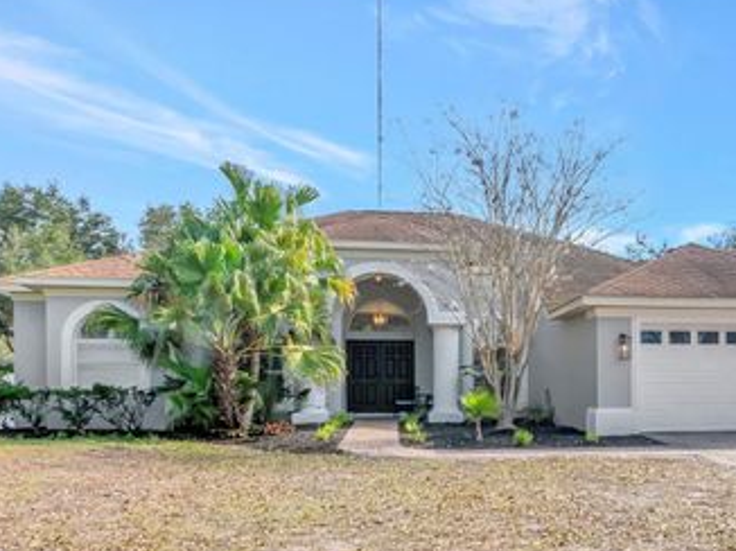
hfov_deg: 56.8
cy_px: 347
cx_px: 506
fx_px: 659
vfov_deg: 45.0
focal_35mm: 31
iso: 800
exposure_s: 1/640
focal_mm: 14
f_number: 13
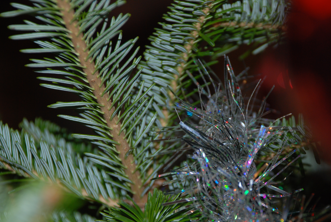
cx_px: 222
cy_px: 154
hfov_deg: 8.8
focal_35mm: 234
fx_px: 2154
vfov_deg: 5.9
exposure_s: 1/60
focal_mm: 112
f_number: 5.6
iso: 200
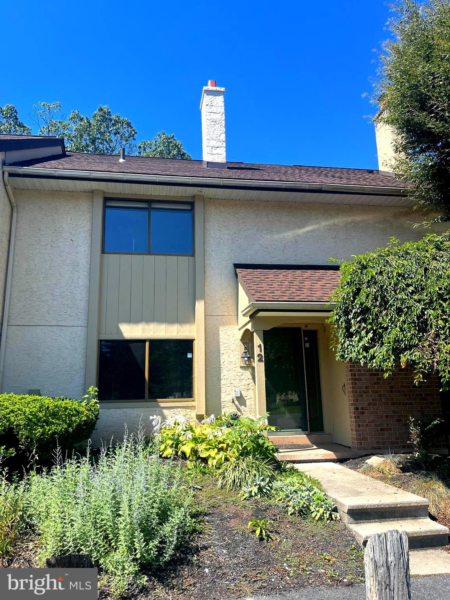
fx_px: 451
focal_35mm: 26
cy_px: 300
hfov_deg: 53.1
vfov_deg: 67.3
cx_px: 225
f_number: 1.6
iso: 50
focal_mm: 5.1
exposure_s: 1/1890
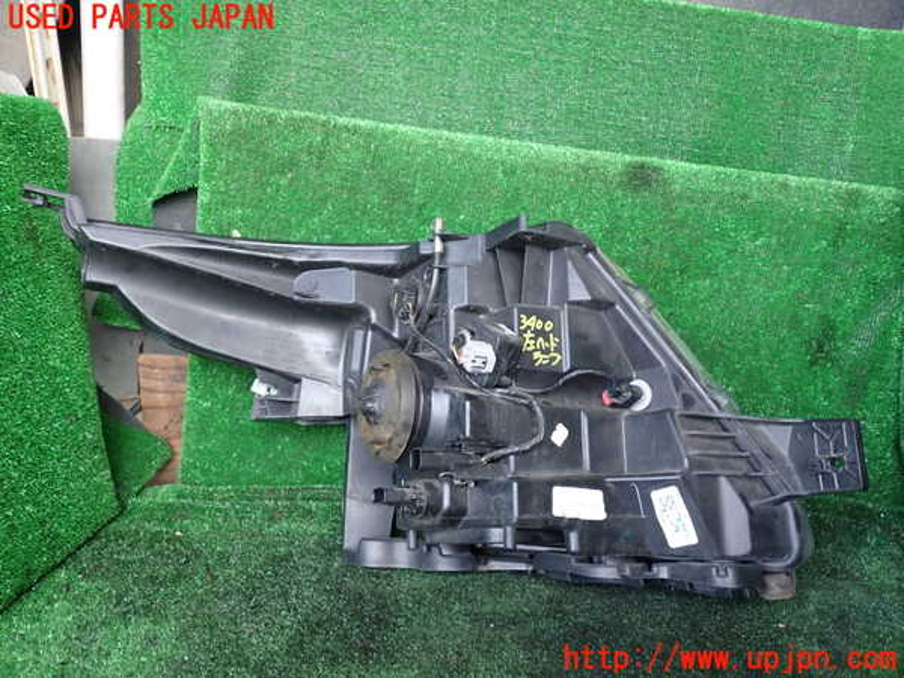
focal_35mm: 30
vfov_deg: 46.8
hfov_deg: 60.0
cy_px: 339
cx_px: 452
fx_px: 783
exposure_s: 1/60
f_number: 2.3
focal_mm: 5.4
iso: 160
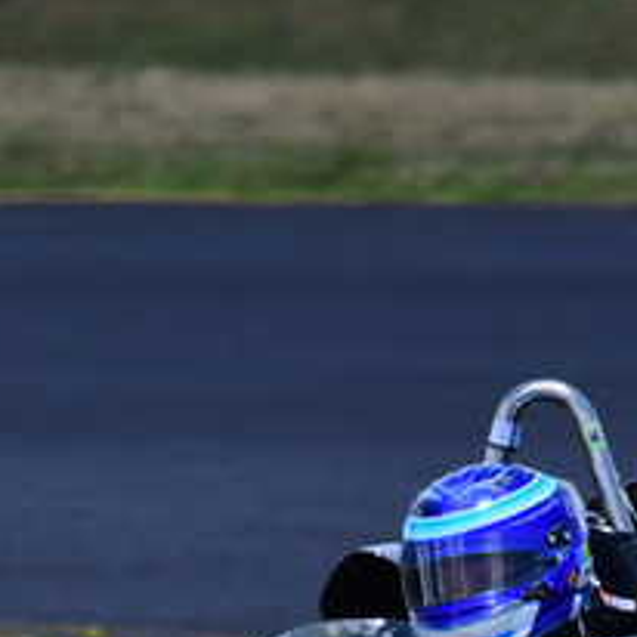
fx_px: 47427
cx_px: 541
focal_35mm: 2278
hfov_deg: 0.8
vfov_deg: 0.8
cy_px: 640
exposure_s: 1/640
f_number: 10
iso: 400
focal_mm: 460
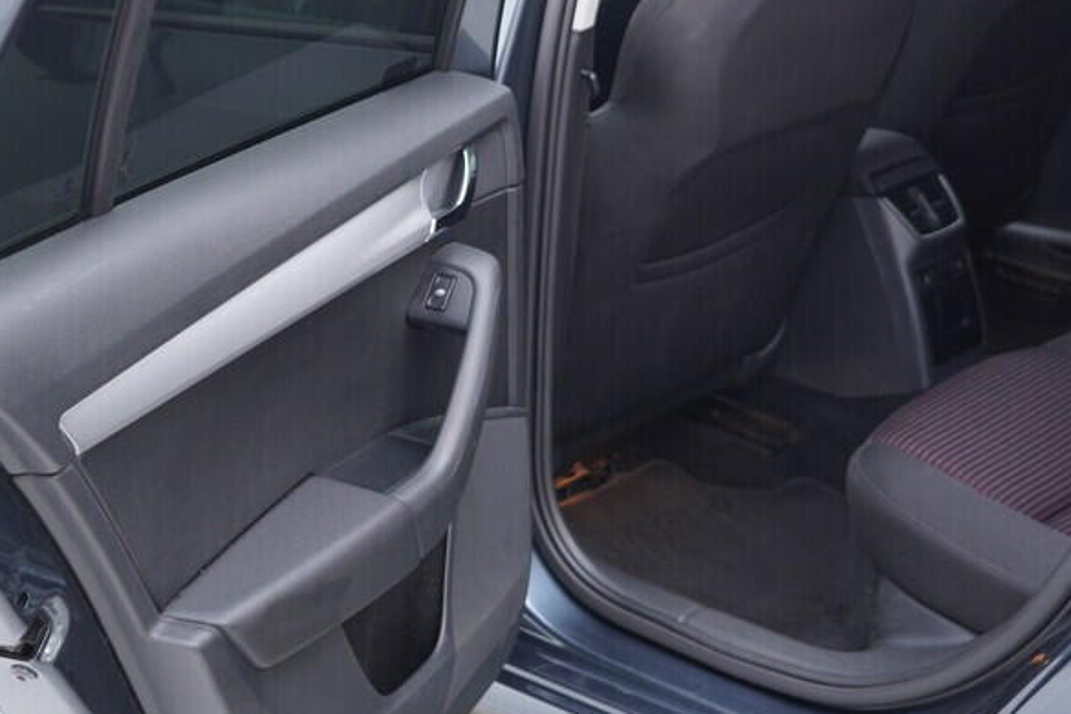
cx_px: 549
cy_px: 266
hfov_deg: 31.9
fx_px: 1874
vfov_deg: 21.5
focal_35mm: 63
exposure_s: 1/40
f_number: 2.8
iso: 250
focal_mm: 24
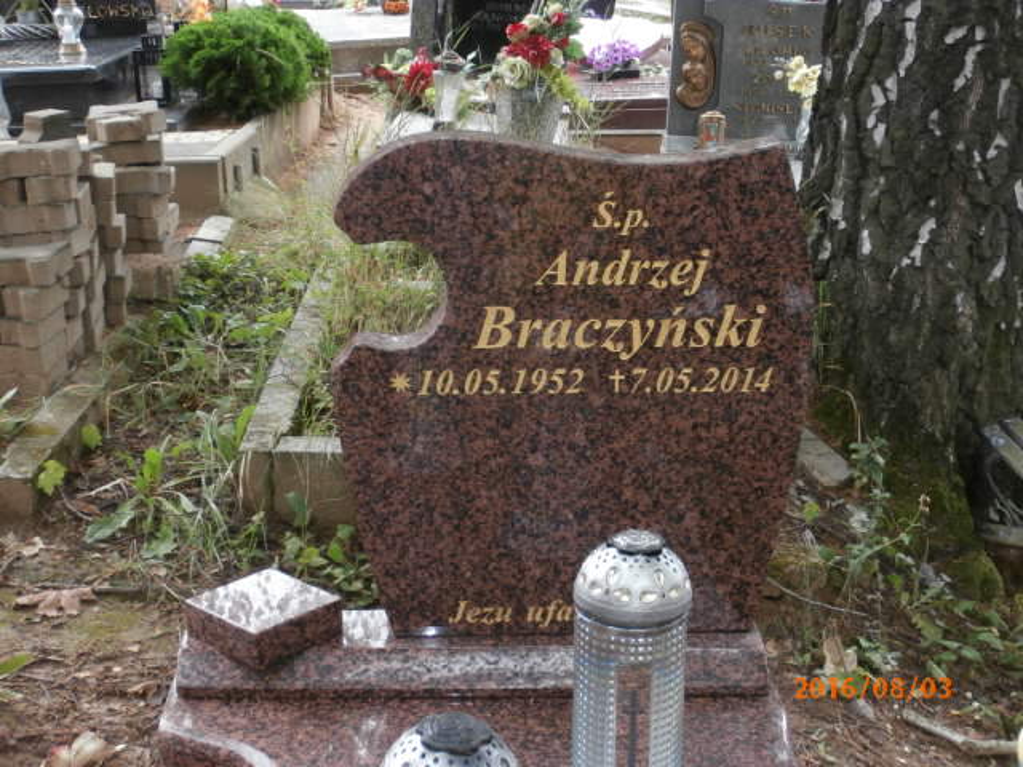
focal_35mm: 57
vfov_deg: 25.7
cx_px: 512
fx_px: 1685
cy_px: 384
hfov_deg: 33.8
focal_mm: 10.11
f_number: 4.5
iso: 200
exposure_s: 1/40
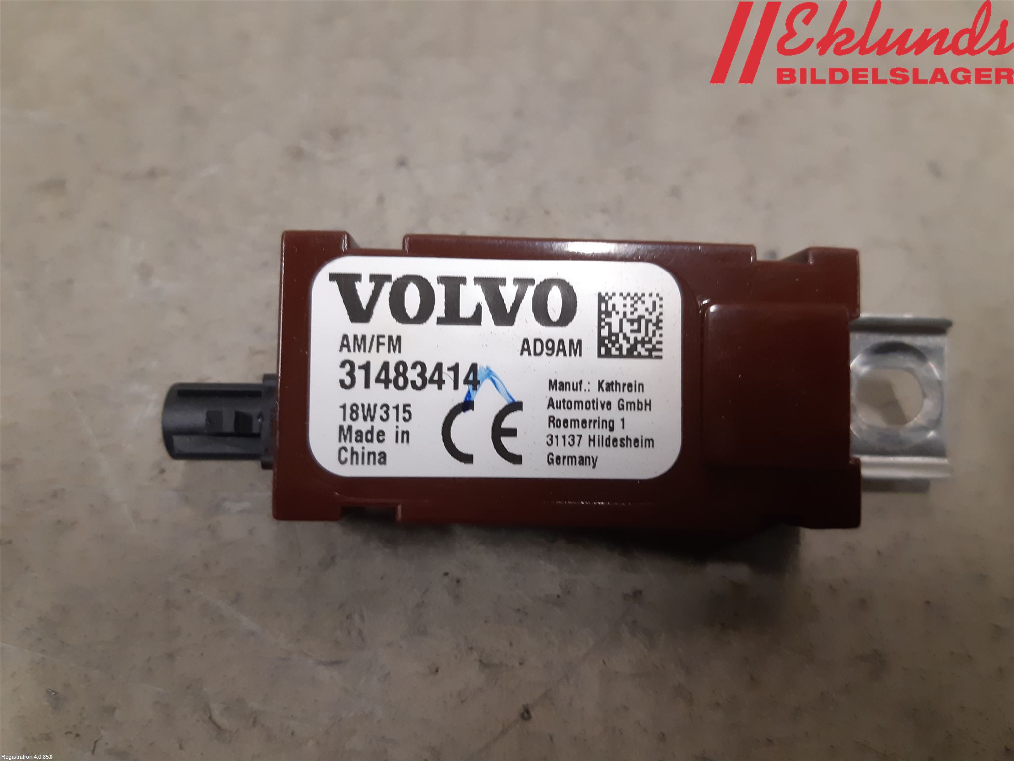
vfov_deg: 53.1
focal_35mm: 26
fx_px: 762
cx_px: 507
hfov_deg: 67.3
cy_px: 380
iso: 200
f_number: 1.7
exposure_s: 1/50
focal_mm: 3.93
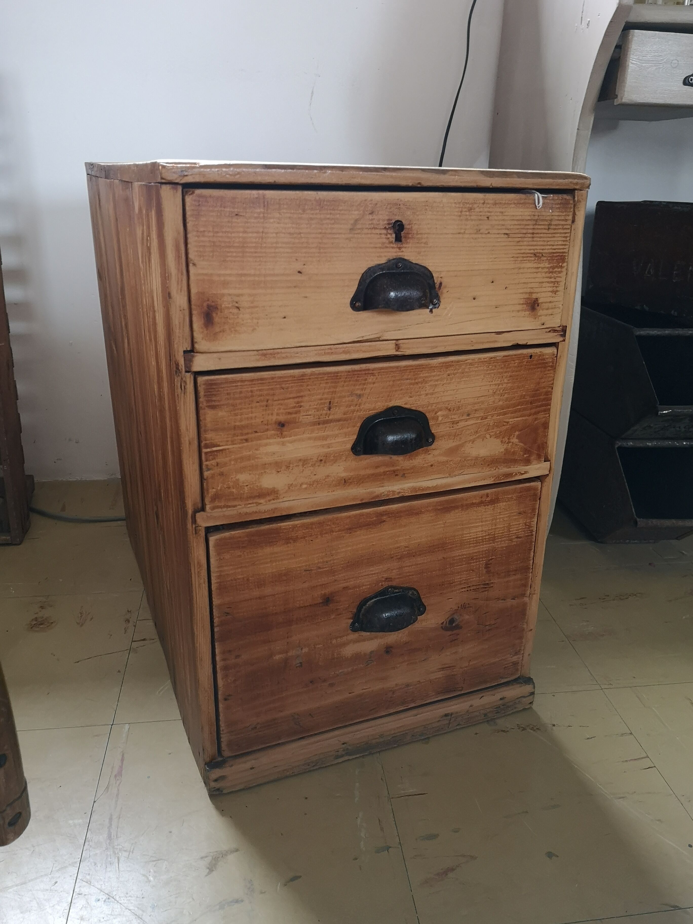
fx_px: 721
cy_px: 462
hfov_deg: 51.4
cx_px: 346
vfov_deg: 65.3
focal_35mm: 27
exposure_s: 1/50
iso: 250
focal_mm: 3.95
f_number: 1.8
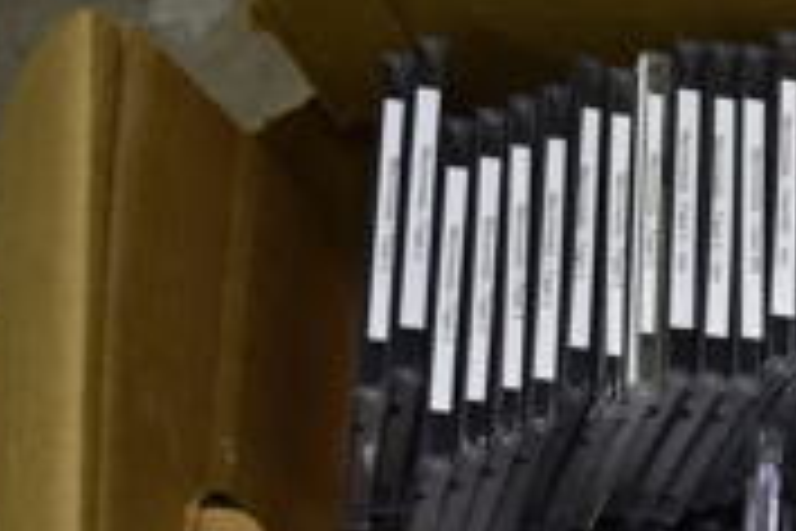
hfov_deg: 19.4
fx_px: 2056
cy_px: 662
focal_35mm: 93
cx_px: 1160
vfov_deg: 14.2
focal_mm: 18
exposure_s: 1/30
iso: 220
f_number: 3.5
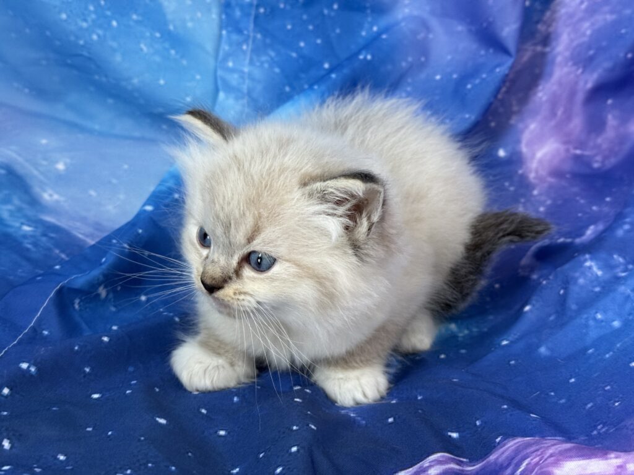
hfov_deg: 39.7
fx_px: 879
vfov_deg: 30.3
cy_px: 238
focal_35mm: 48
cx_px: 317
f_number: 1.78
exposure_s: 1/60
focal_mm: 6.76
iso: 160
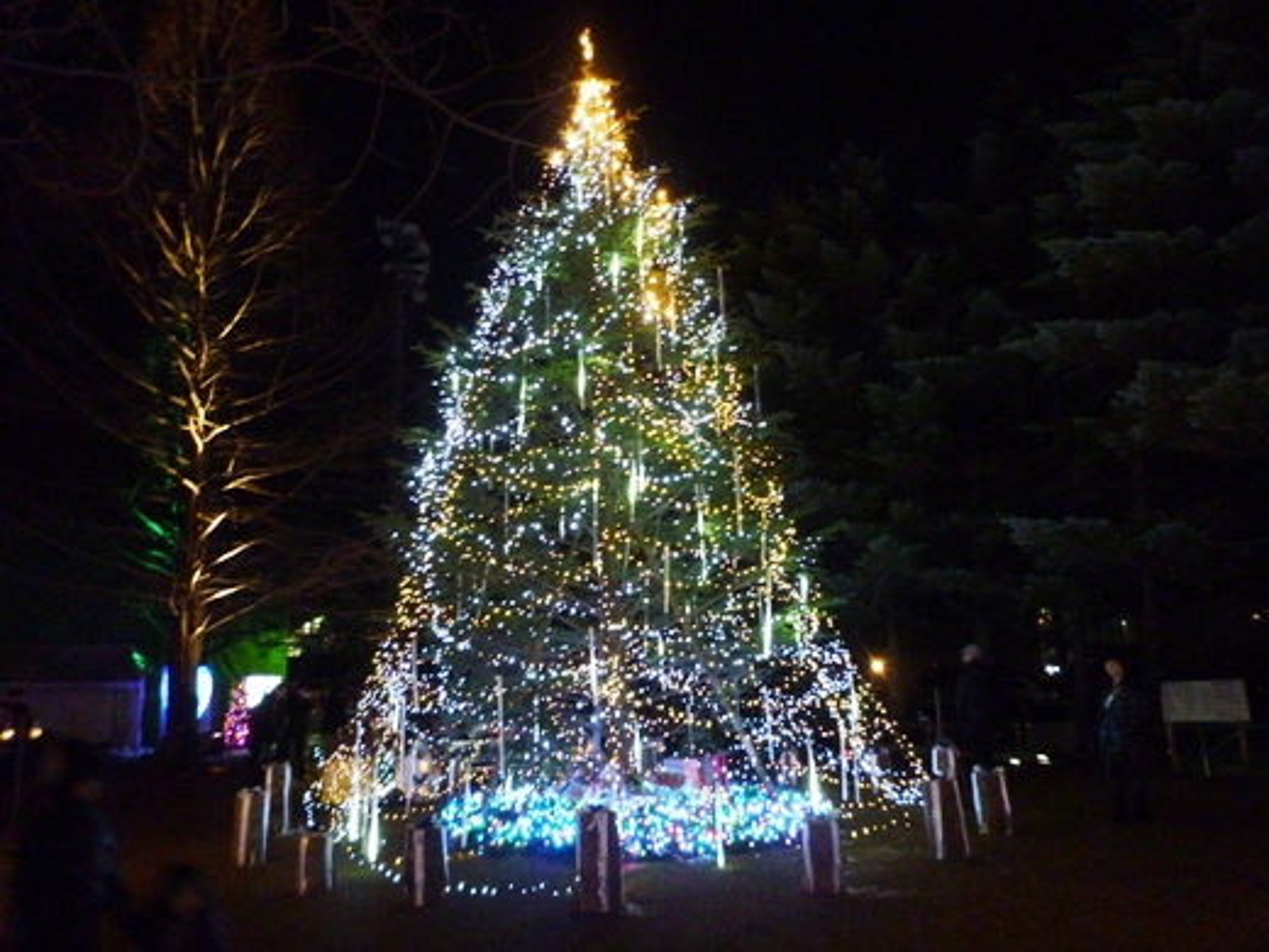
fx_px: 916
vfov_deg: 54.9
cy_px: 476
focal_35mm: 25
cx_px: 634
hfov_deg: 69.4
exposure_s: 1/8
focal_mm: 4.4
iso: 400
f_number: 2.8
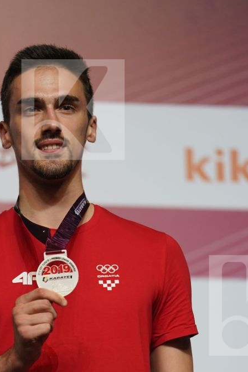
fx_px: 3637
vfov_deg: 5.8
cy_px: 306
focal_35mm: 352
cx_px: 73
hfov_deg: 3.9
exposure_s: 1/250
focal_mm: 197
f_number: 2.8
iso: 800
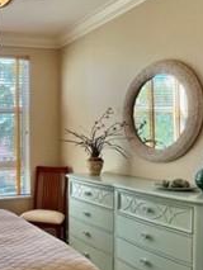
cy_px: 156
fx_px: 305
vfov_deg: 47.7
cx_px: -16
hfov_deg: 32.7
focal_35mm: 39
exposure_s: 1/122
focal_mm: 1.57
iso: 64
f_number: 1.8
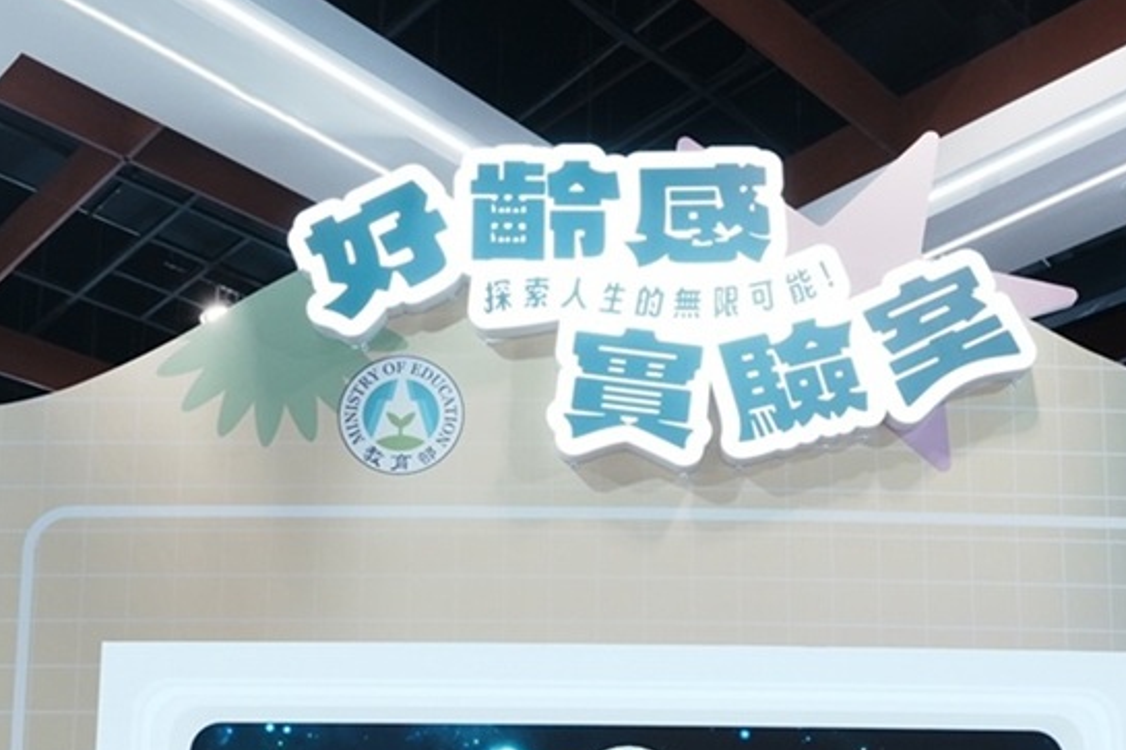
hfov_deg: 44.5
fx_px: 1376
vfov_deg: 26.8
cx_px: 616
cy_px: 916
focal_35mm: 44
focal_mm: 16
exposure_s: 1/160
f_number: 4
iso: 640
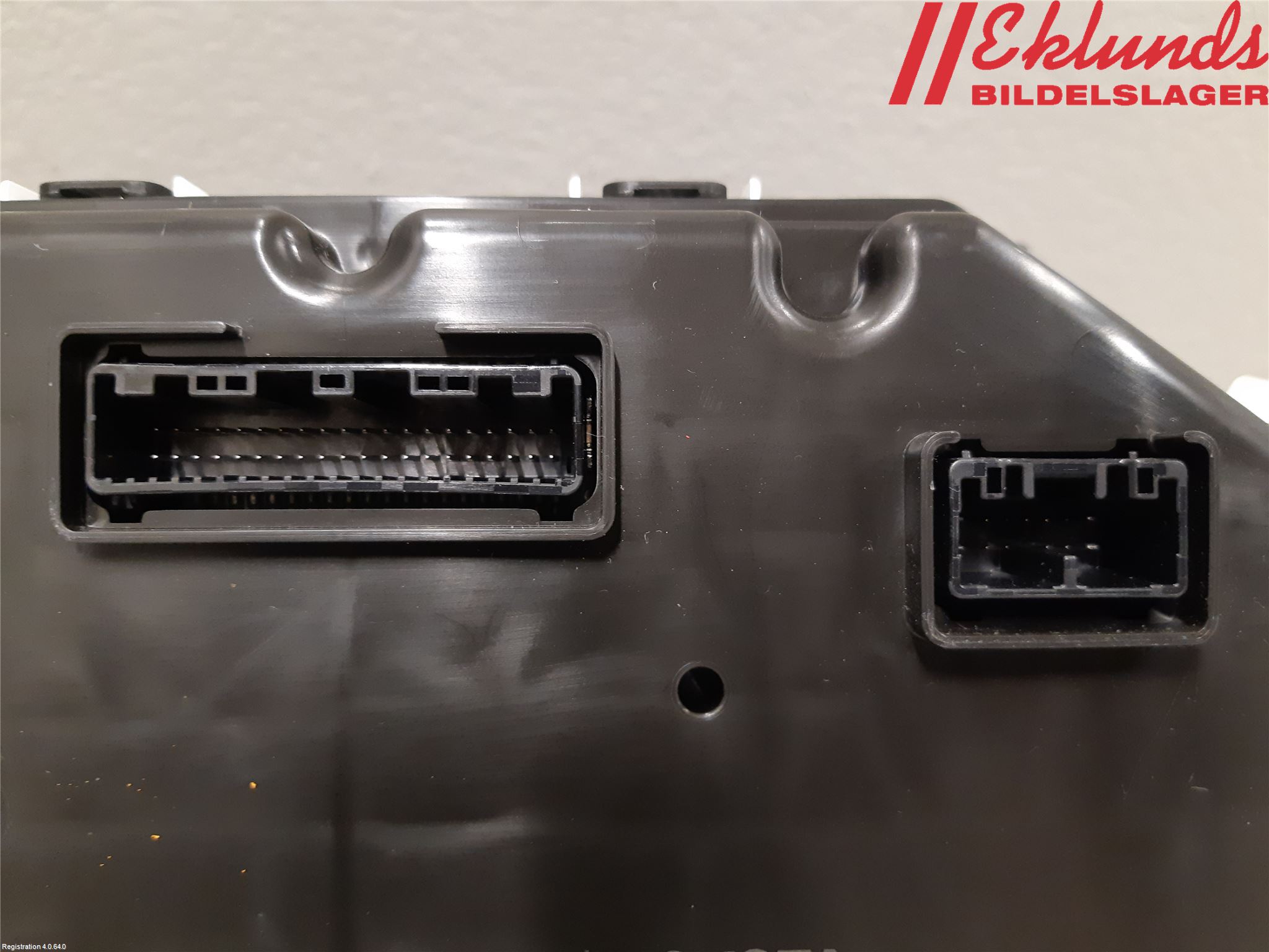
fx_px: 953
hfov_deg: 67.3
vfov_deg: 53.1
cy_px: 476
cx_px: 634
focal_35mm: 26
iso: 250
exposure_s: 1/25
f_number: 1.7
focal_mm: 3.93
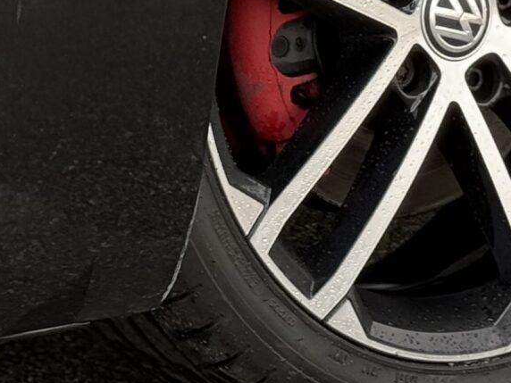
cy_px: -322
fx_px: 3174
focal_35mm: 215
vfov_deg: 6.7
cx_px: 182
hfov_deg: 9.2
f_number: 1.78
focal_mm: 6.76
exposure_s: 1/928
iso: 64
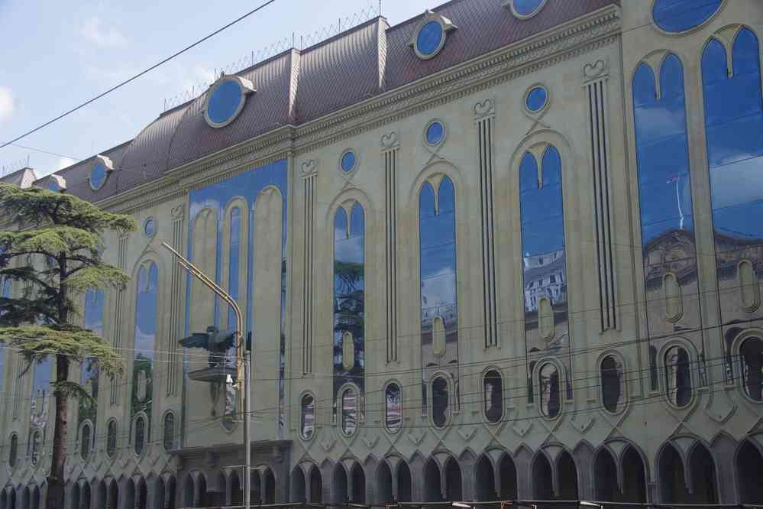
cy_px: 254
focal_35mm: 49
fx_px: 1038
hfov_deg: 40.3
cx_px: 382
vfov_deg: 27.5
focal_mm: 32.5
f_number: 9
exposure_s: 1/60
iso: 200
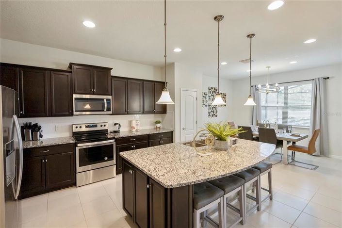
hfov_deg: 96.7
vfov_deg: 73.7
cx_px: 171
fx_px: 152
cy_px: 114
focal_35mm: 16
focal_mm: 16
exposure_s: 1/160
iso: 1250
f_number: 4
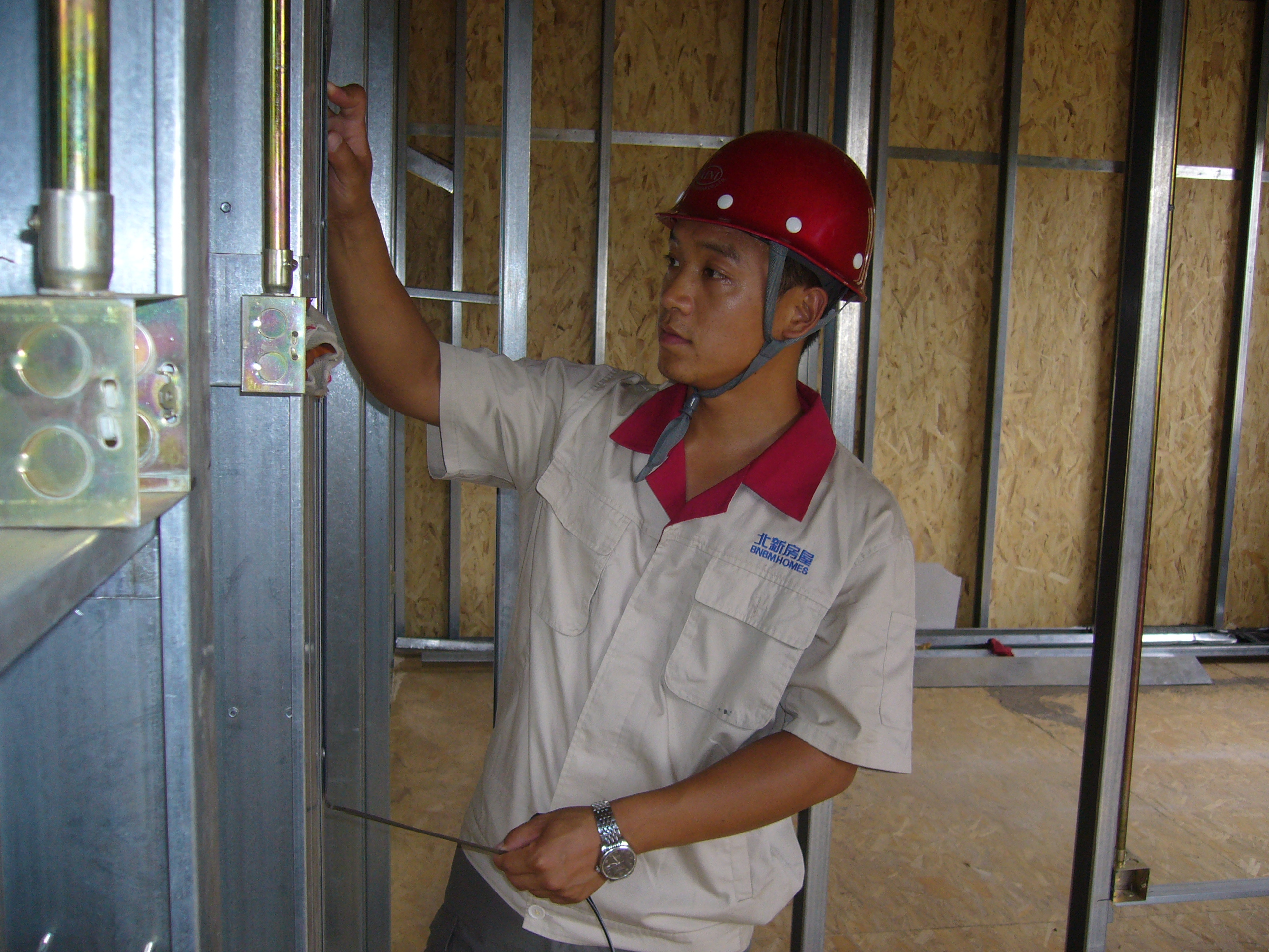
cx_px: 634
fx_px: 1283
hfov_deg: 52.6
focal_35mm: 35
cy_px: 476
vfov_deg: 40.7
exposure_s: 1/60
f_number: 2.8
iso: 100
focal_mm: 5.8
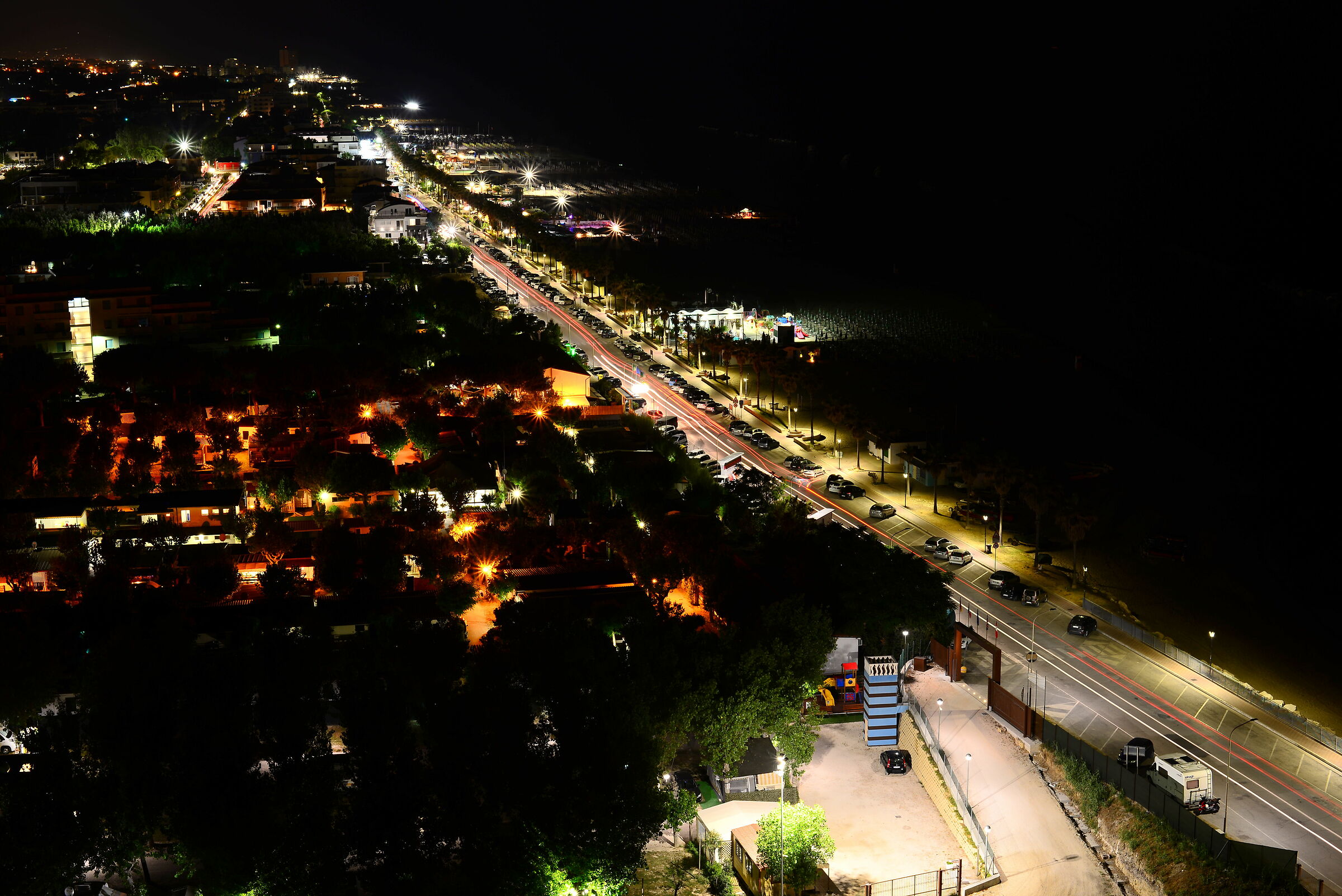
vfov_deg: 27.0
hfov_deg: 39.6
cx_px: 671
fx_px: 1864
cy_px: 448
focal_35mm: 50
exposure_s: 30
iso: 100
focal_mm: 50
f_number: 9
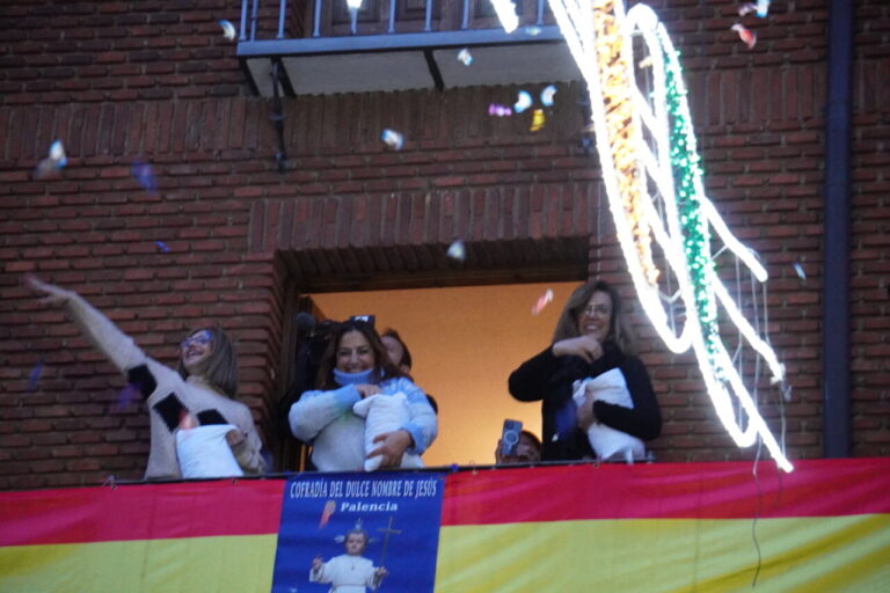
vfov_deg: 8.9
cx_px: 445
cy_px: 296
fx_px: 3819
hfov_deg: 13.3
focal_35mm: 154
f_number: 5.6
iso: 6400
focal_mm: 103
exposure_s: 1/100
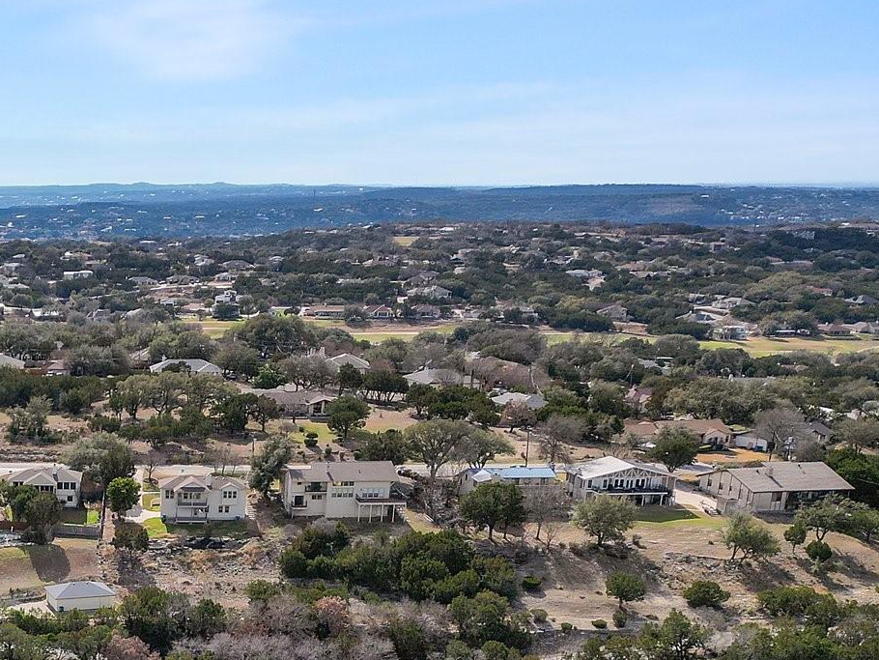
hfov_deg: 32.7
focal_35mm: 54
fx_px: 1372
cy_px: 628
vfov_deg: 25.9
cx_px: 2
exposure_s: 1/3200
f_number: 1.7
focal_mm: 6.72
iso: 110
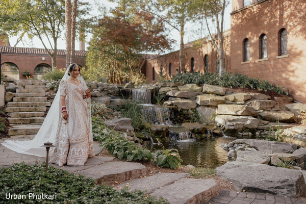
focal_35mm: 35
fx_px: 297
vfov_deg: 37.9
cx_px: 153
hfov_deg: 54.4
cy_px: 102
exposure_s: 1/1000
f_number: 1.6
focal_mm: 35
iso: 200
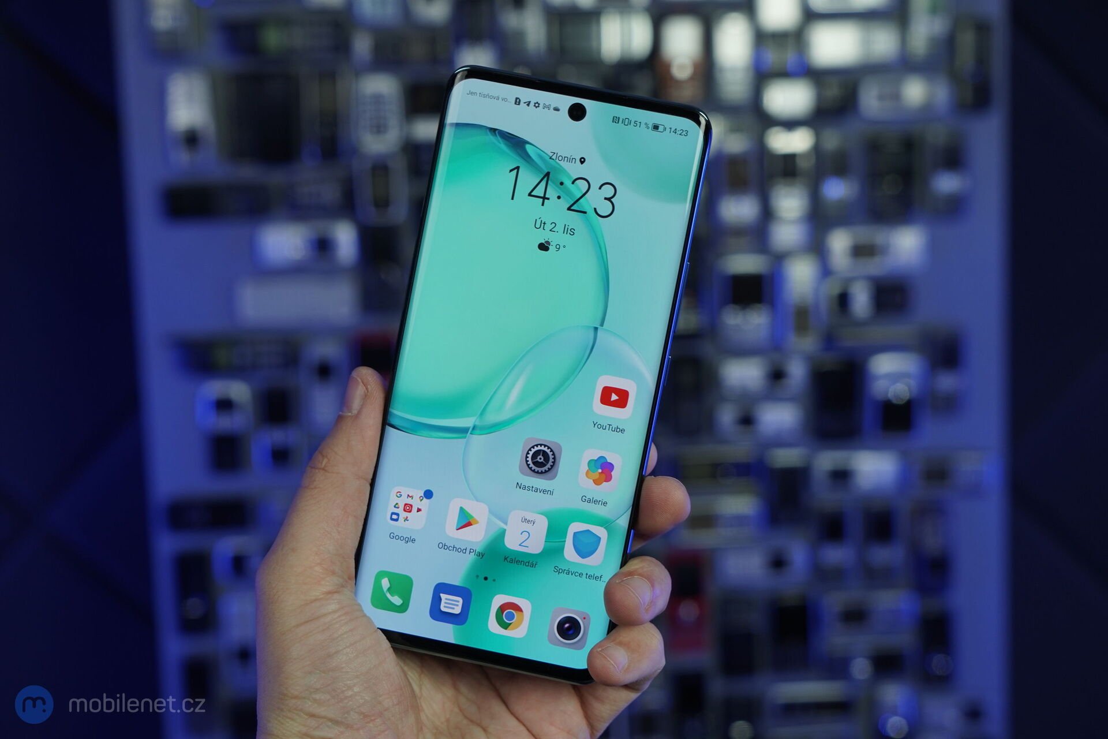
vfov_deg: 28.1
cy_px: 370
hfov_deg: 41.1
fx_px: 1477
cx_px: 554
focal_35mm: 48
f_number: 6.3
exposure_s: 1/160
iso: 800
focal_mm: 48
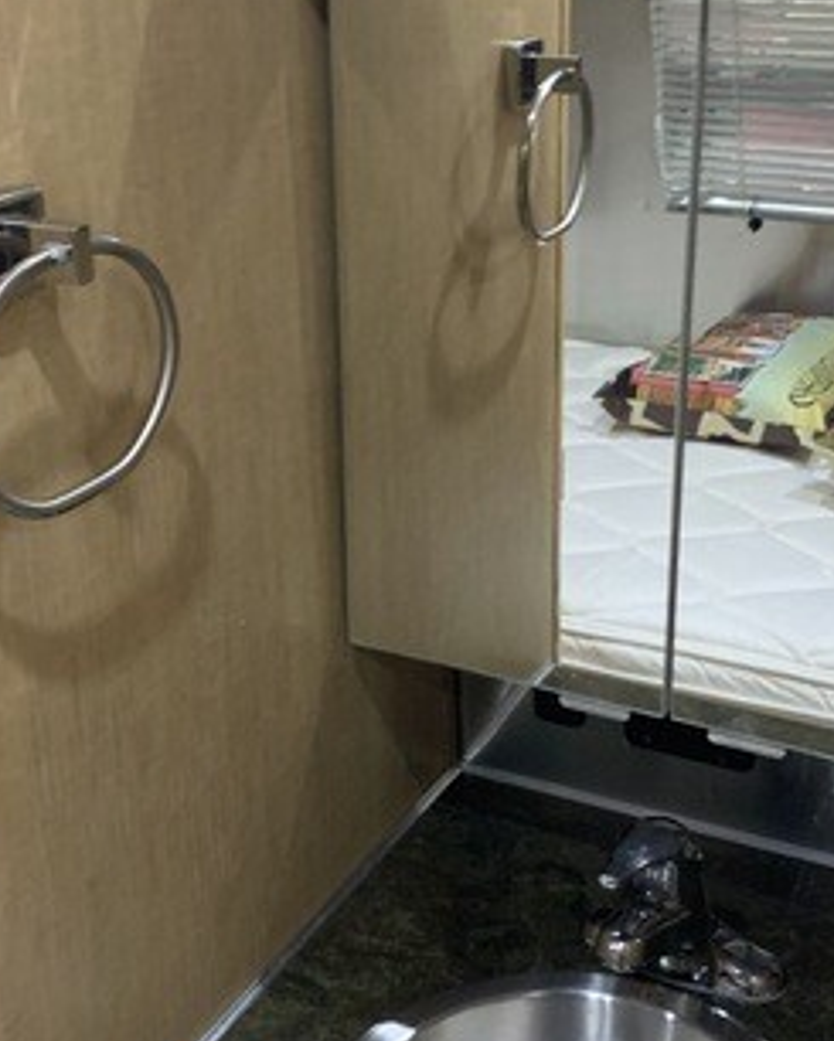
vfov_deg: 35.3
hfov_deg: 28.6
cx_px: 436
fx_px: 1634
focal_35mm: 53
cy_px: 497
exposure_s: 1/27
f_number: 1.8
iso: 500
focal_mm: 4.25
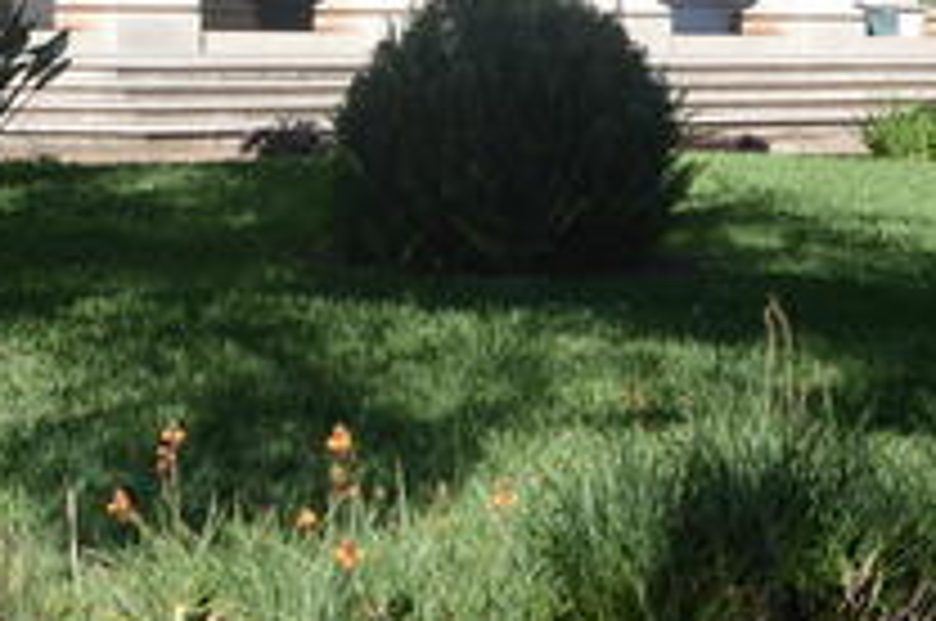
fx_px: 2804
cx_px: 306
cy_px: -117
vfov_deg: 12.4
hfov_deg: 18.9
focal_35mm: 108
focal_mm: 30
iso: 200
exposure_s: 1/320
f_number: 8
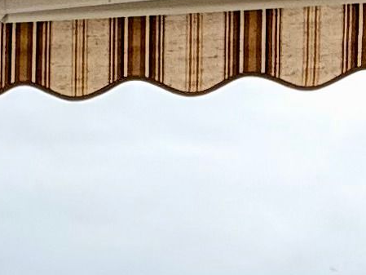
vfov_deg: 12.3
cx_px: -59
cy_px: 595
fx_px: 1089
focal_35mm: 103
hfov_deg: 18.2
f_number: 2.2
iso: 20
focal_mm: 2.22
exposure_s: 1/155
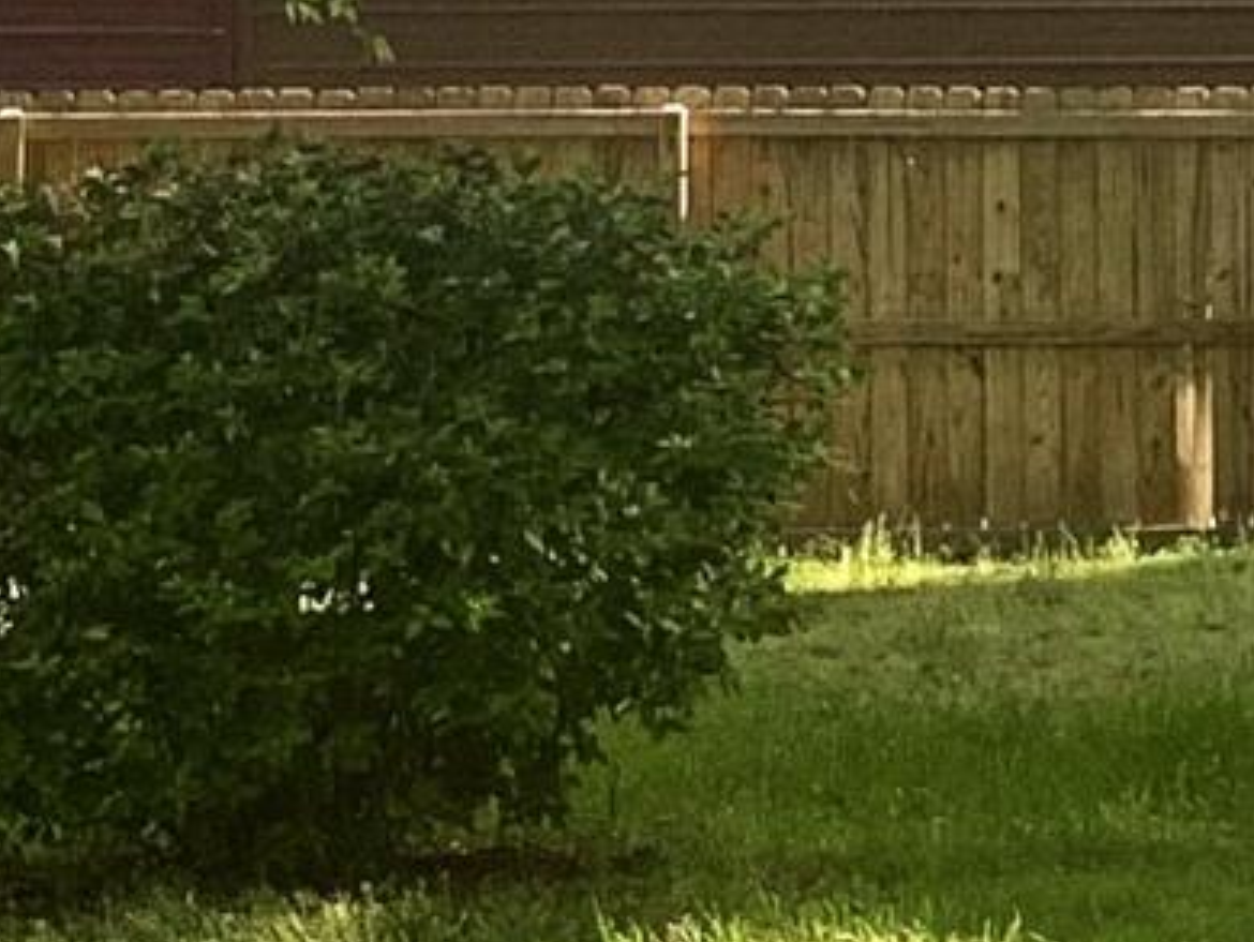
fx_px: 7250
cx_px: 990
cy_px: -302
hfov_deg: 9.9
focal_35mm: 200
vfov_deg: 7.4
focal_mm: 4.25
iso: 25
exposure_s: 1/481
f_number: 1.8
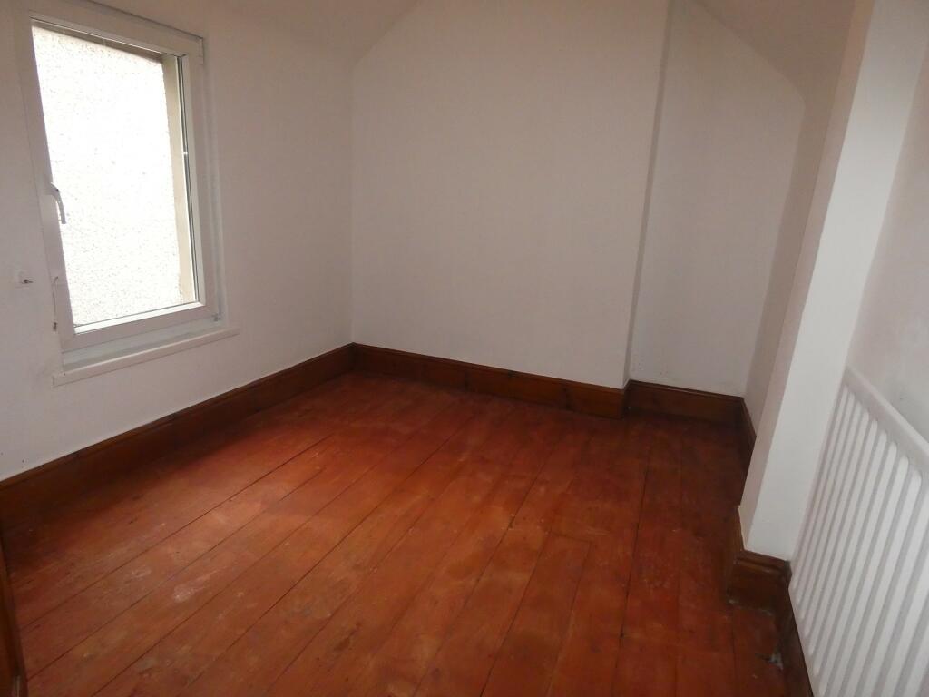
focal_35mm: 20
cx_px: 464
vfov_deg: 66.0
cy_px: 348
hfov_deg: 81.7
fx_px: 537
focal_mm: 3.6
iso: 640
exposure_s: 1/125
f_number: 2.8
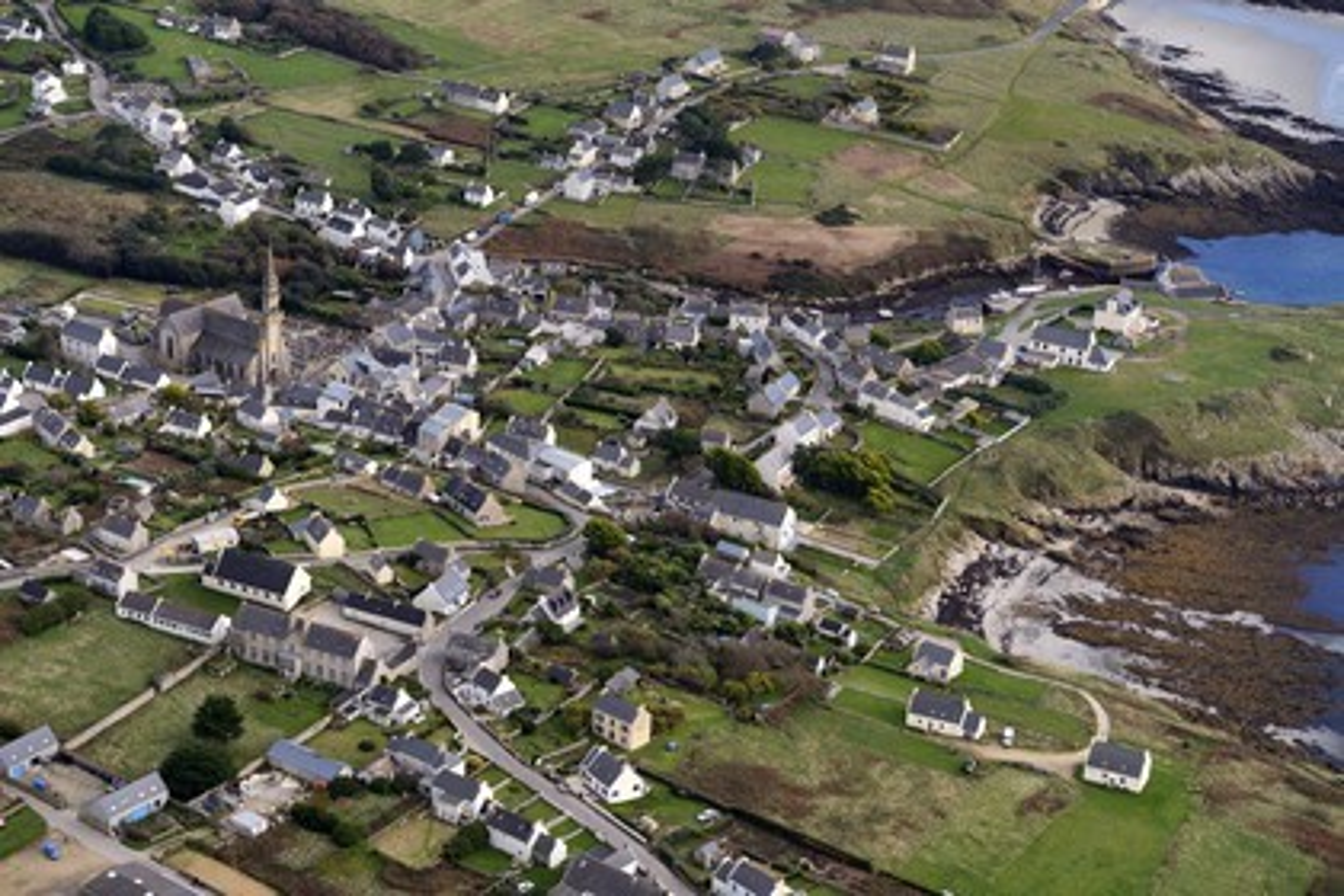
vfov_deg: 18.2
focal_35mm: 75
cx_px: 672
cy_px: 448
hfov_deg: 27.0
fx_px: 2800
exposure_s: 1/1250
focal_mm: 75
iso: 640
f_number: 4
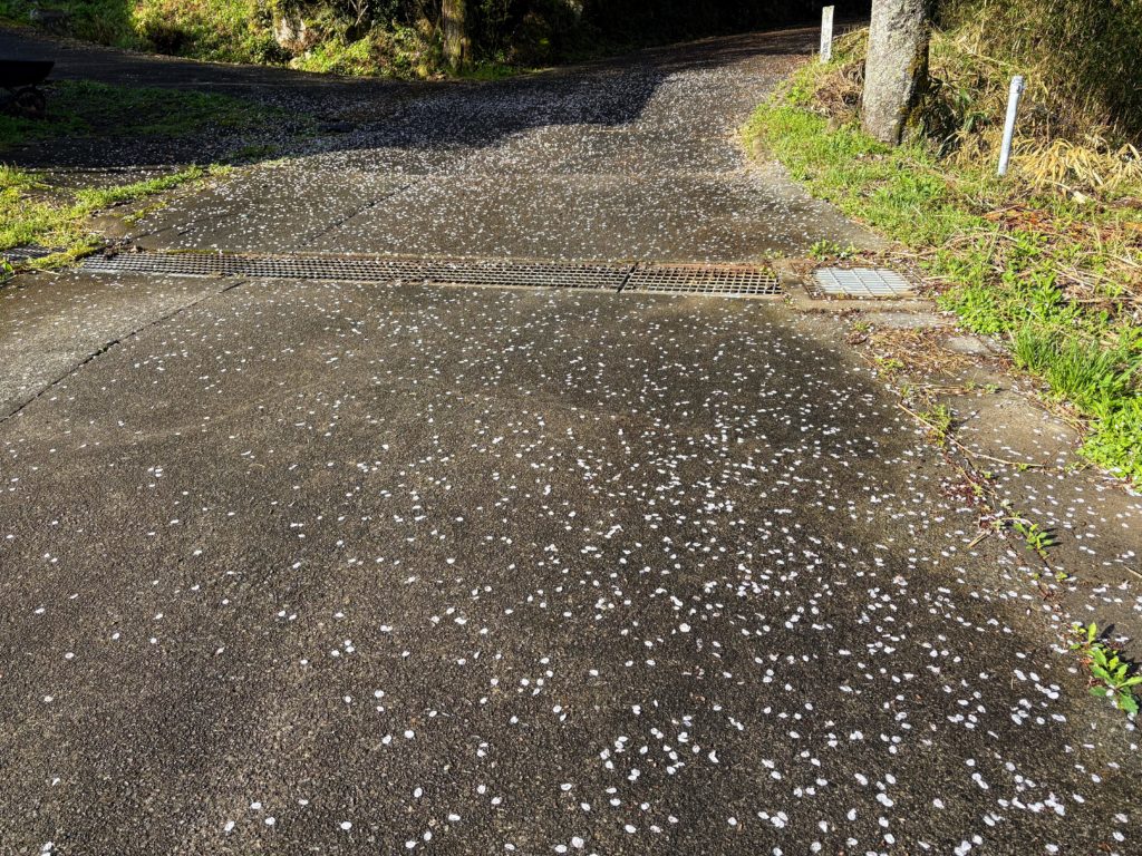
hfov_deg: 67.3
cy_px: 428
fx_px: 858
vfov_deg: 53.1
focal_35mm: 26
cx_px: 571
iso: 50
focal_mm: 5.96
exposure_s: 1/973
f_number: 1.6
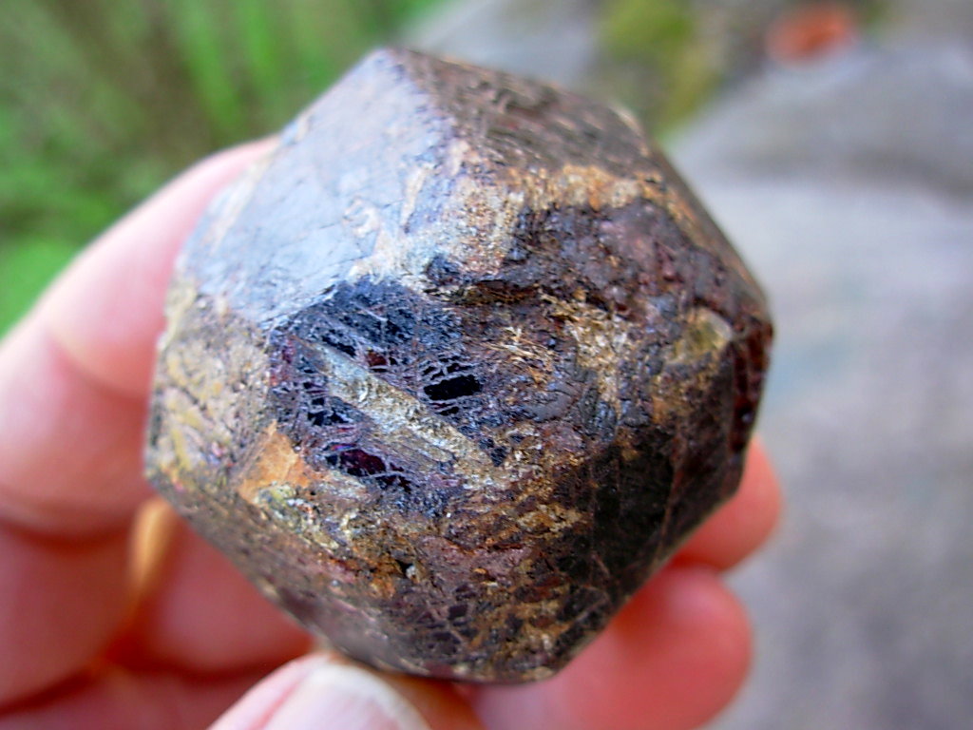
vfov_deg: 37.7
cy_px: 365
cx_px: 486
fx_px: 1068
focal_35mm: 38
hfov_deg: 49.0
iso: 50
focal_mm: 6.3
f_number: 2.9
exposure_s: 1/24.7
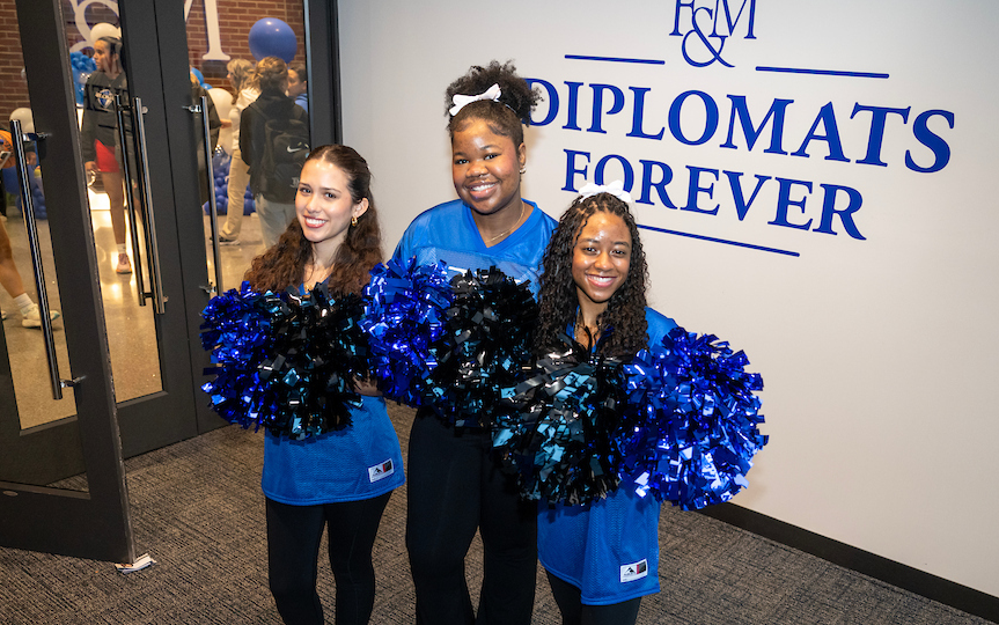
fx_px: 926
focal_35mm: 34
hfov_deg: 56.5
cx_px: 560
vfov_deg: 37.1
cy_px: 378
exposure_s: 1/250
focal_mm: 24
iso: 1600
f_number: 2.8
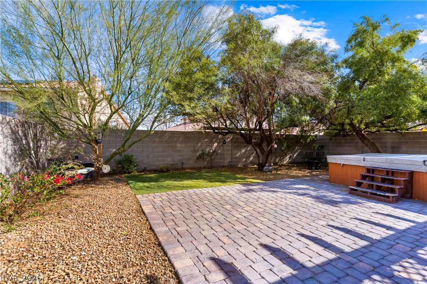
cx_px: 214
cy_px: 142
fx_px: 202
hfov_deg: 93.3
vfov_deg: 70.4
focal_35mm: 17
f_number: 8
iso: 500
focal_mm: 17
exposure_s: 1/8000
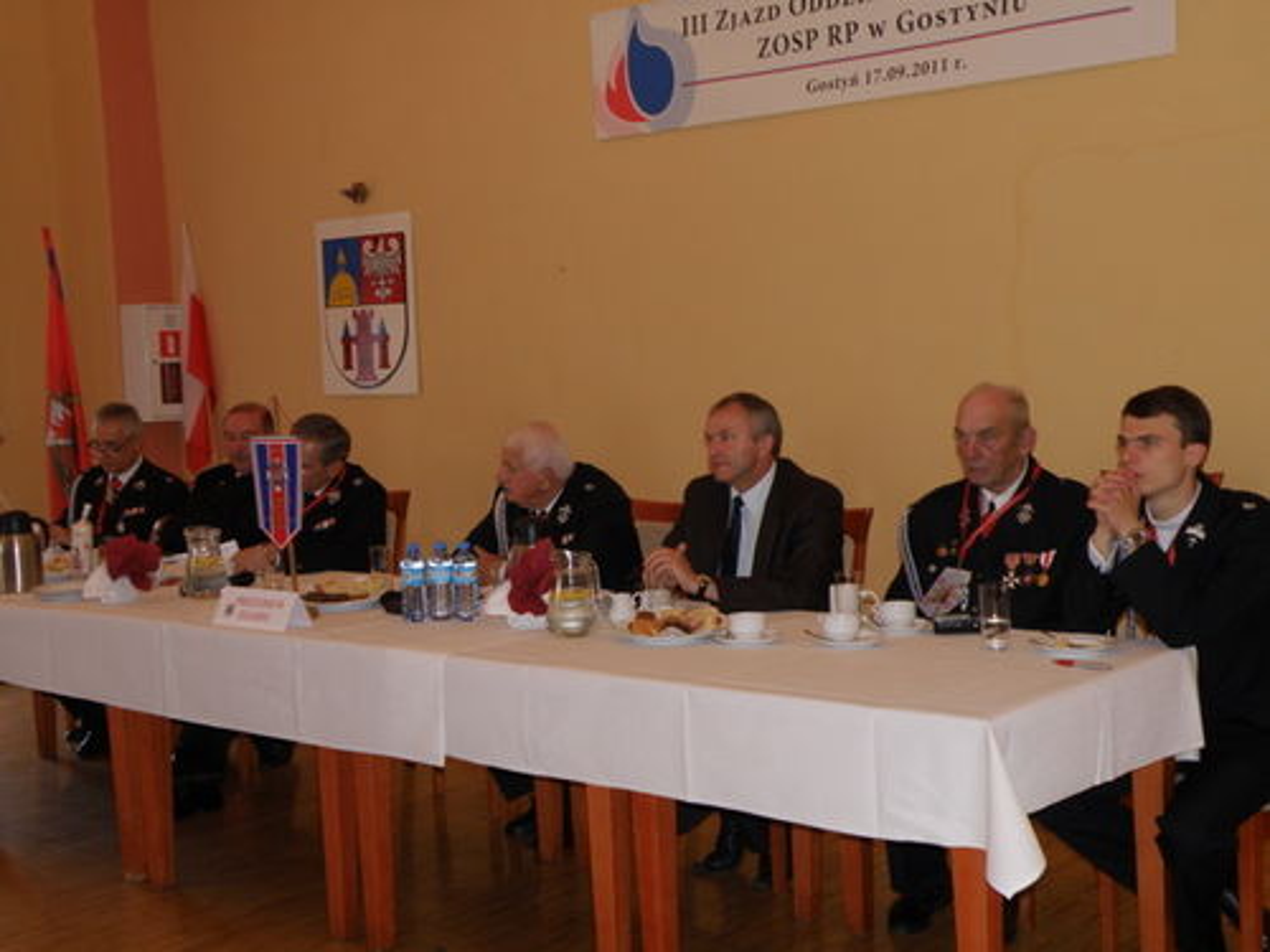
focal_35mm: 47
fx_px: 1724
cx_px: 635
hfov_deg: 40.4
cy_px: 476
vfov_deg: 30.9
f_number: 3.4
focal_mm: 8.46
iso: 100
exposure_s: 1/50
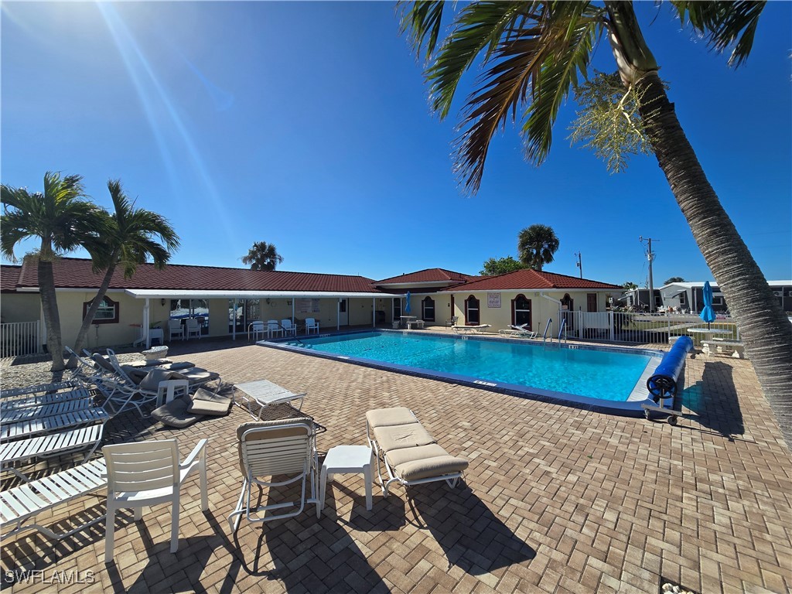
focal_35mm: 13
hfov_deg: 106.2
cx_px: 396
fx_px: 297
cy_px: 297
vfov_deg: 89.9
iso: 50
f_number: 2.2
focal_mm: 2.2
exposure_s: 1/3967
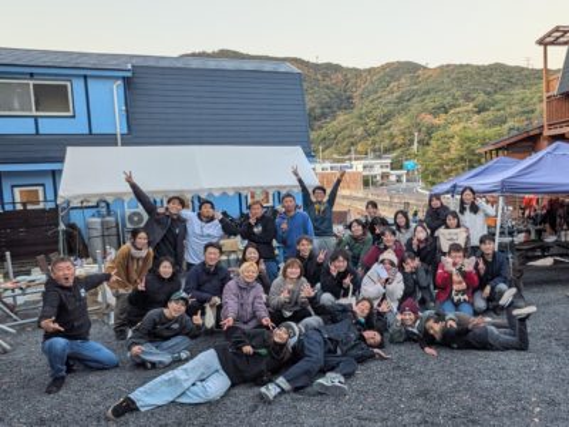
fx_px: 345
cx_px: 284
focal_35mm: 21
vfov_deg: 63.4
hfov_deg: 79.0
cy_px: 214
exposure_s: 1/20
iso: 40
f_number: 2.2
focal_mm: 2.74
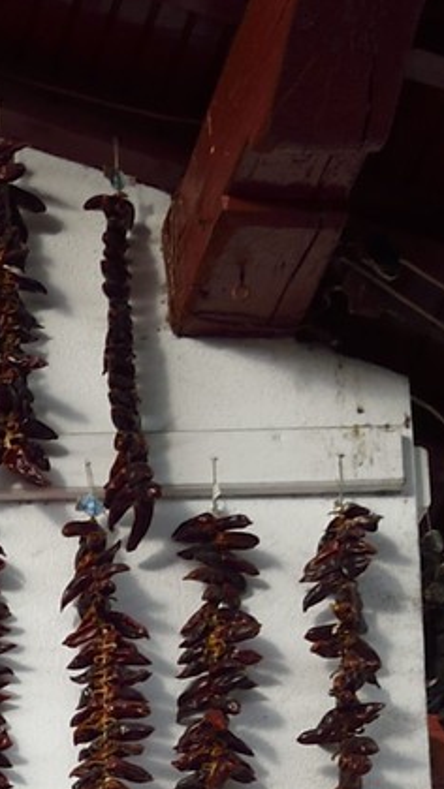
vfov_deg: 7.8
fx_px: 5279
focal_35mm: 252
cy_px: 2073
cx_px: -884
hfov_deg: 4.6
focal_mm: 42
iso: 200
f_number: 10
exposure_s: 1/160
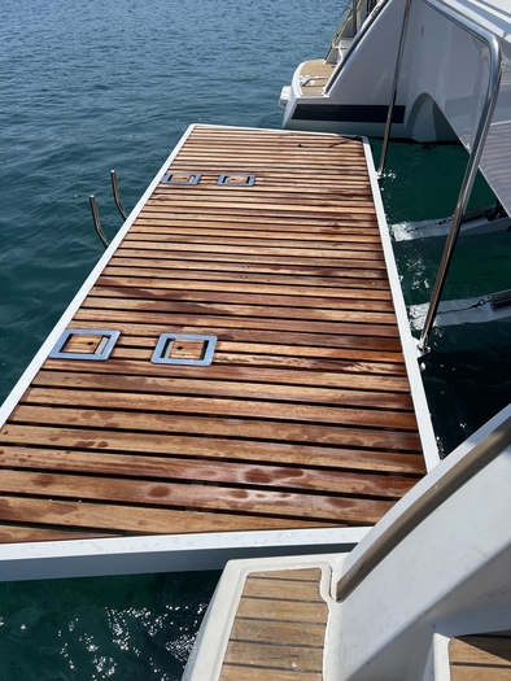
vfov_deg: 67.3
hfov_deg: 53.1
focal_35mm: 26
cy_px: 340
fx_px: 512
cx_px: 256
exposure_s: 1/7463
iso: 50
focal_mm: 5.7
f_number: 1.5
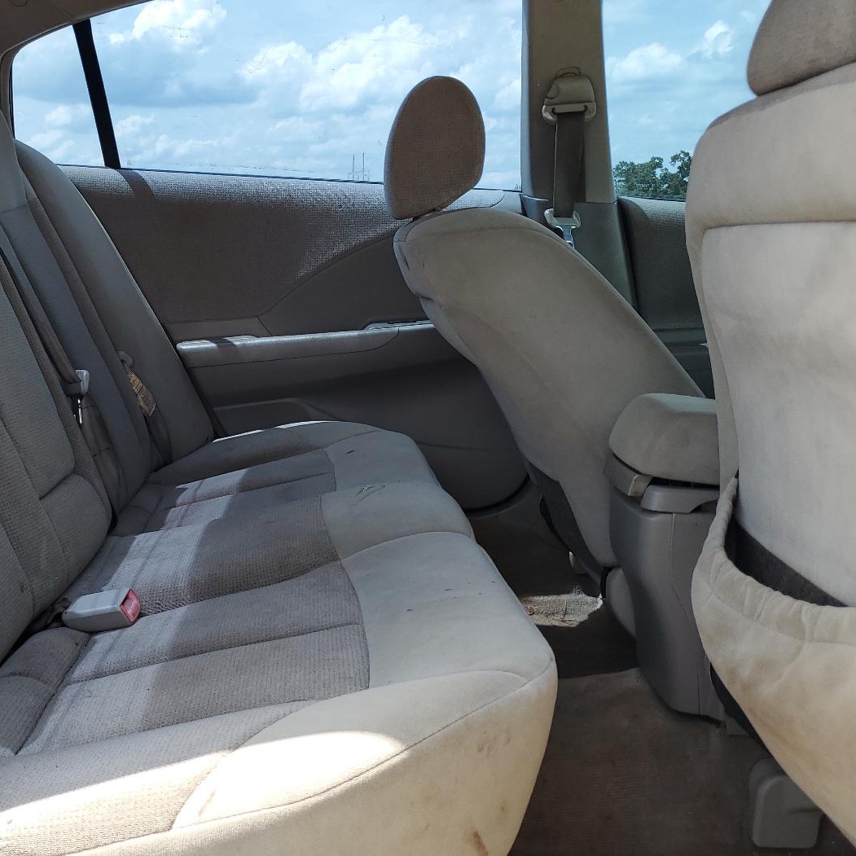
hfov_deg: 46.2
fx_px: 979
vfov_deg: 47.1
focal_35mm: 35
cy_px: 478
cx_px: 259
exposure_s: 1/556
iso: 50
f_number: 1.5
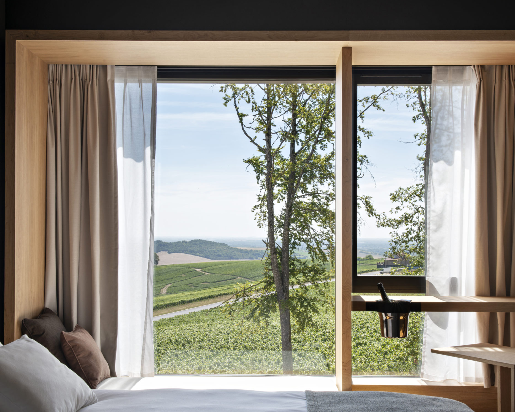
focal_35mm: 45
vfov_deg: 33.4
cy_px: 229
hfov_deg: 41.1
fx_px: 686
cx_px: 263
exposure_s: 1/25
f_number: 16
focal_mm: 35
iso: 125
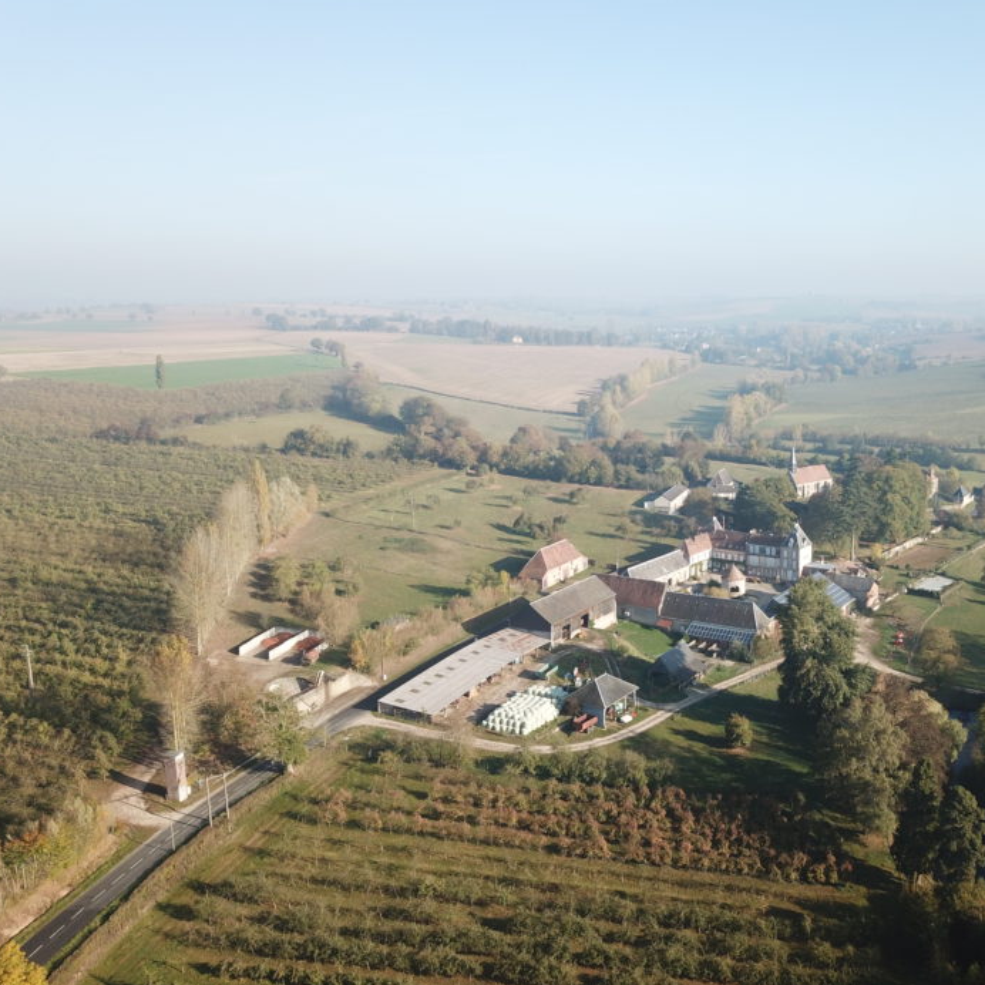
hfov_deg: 47.6
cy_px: 515
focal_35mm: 34
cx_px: 666
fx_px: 1095
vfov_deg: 48.4
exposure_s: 1/697
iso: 100
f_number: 2.2
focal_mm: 4.7
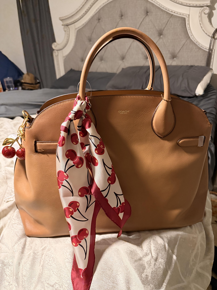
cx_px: 108
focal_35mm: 24
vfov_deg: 71.6
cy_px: 145
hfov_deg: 56.8
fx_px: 201
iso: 800
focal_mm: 6.76
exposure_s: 1/40
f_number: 1.78
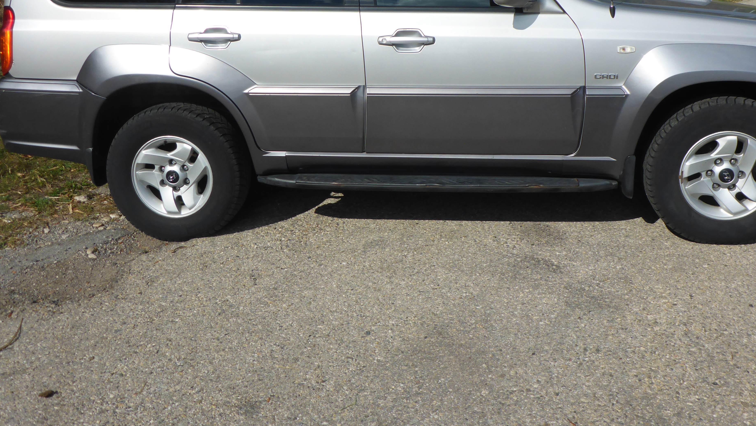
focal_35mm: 38
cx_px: 410
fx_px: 762
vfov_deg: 30.6
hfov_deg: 52.7
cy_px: 97
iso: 100
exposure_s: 1/250
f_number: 10
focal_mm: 4.9
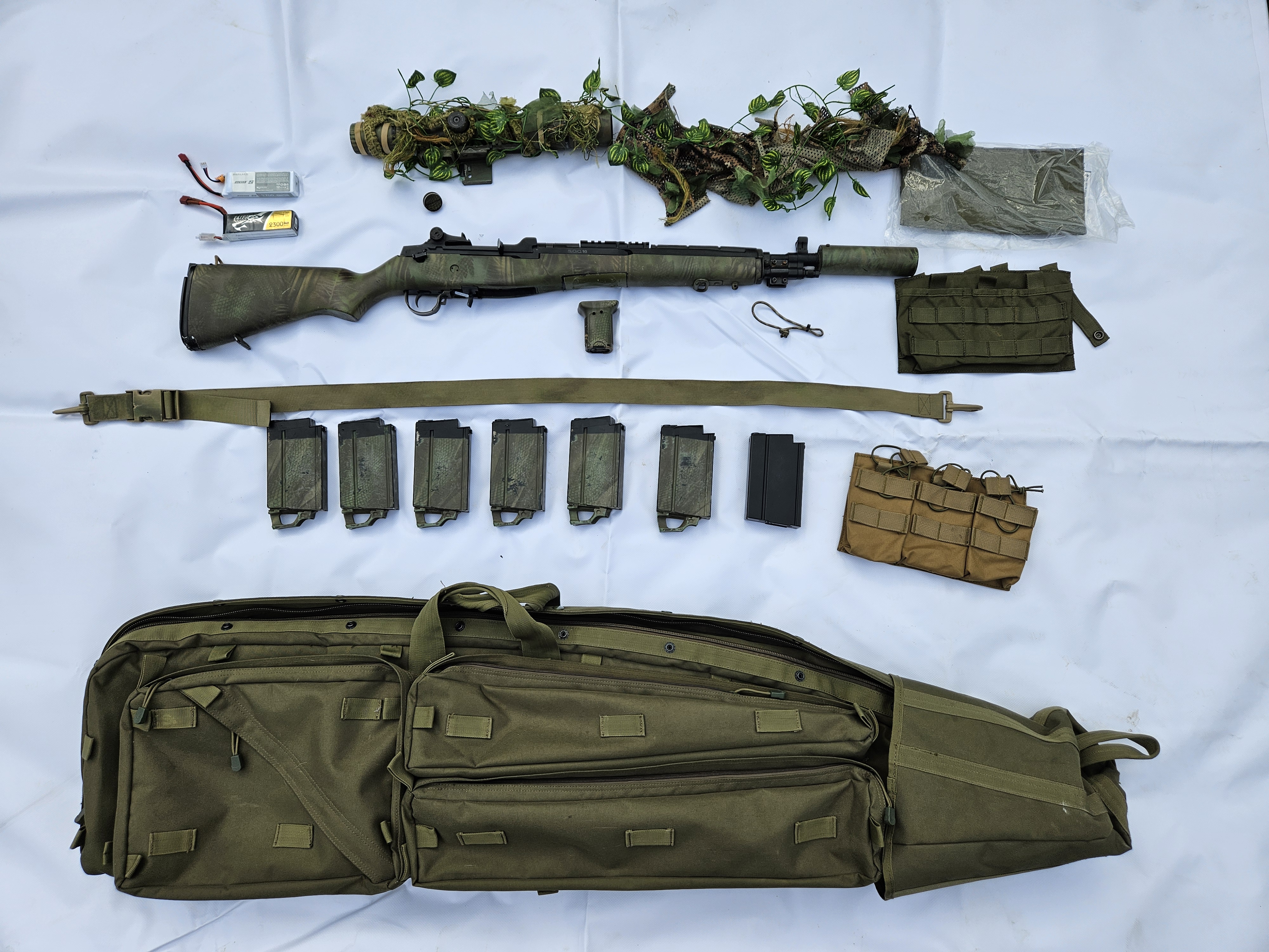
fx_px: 843
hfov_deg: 73.9
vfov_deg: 58.9
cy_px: 476
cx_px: 634
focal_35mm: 23
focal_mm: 5.4
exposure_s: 1/1663
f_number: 1.8
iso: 25
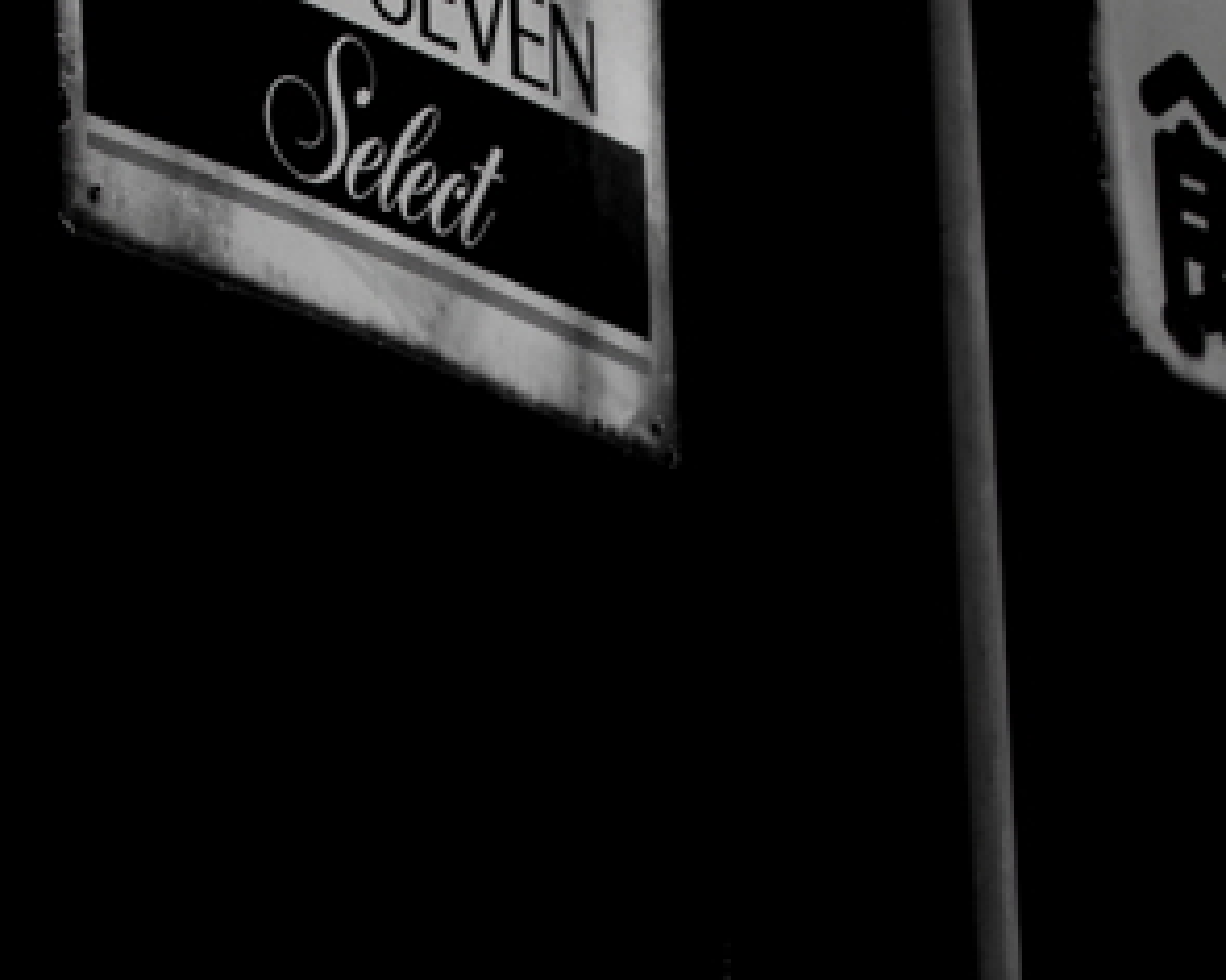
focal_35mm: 341
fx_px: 12373
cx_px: 370
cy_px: 851
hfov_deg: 5.7
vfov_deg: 4.5
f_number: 4
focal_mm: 70
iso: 100
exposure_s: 1/400
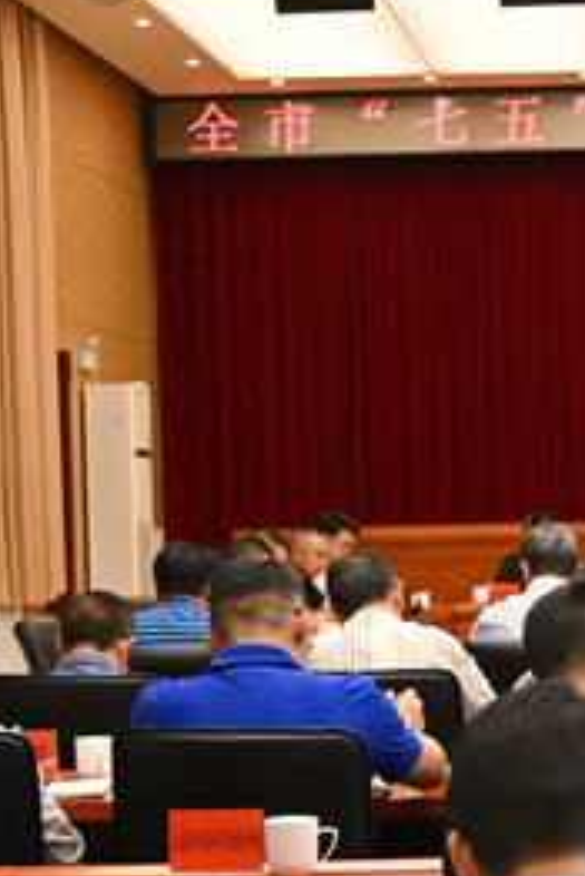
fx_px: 1947
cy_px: 460
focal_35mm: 80
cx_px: 866
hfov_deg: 15.8
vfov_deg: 25.3
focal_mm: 35
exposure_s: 1/80
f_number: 4
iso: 400
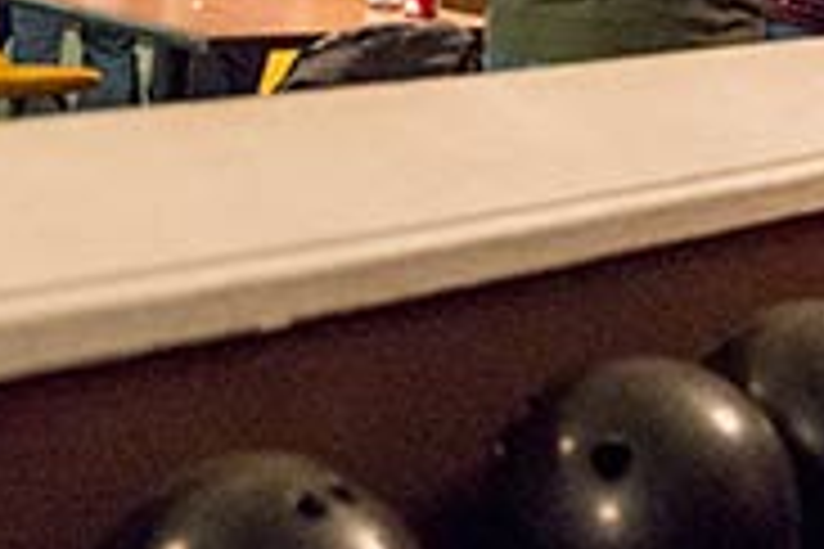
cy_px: -187
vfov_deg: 16.8
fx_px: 1739
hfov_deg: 26.3
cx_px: 198
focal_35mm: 76
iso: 6400
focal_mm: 24
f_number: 2.8
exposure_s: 1/250
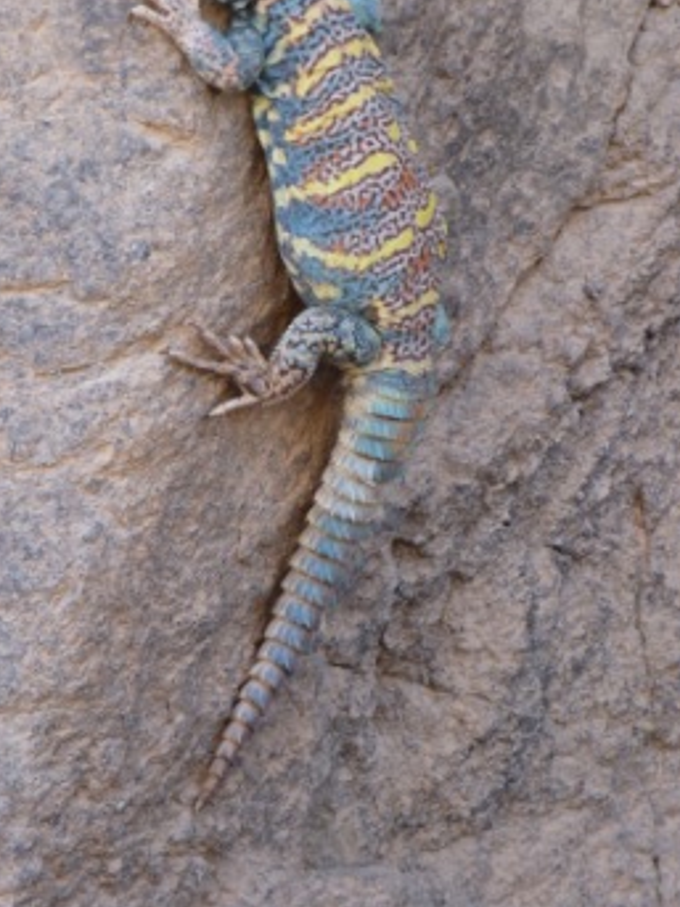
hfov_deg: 4.9
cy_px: 325
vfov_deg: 6.5
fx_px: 7941
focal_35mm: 303
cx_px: 275
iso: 200
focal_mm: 41.5
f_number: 5.6
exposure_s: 1/100
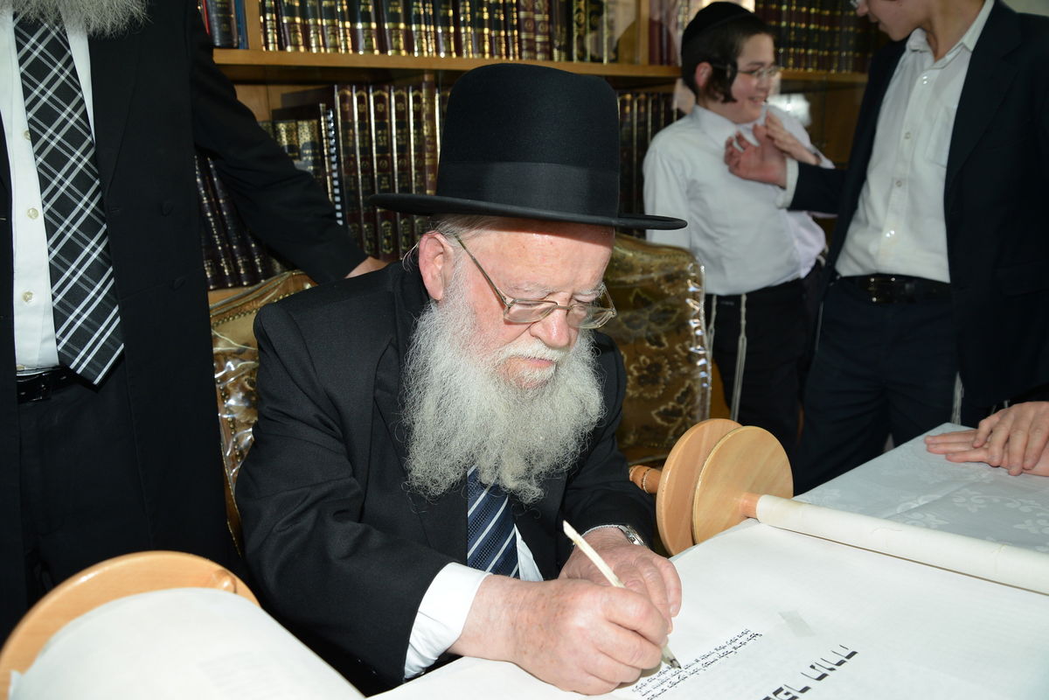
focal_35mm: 29
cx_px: 524
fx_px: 845
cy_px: 350
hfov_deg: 63.7
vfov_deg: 45.0
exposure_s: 1/125
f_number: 5
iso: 500
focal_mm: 29
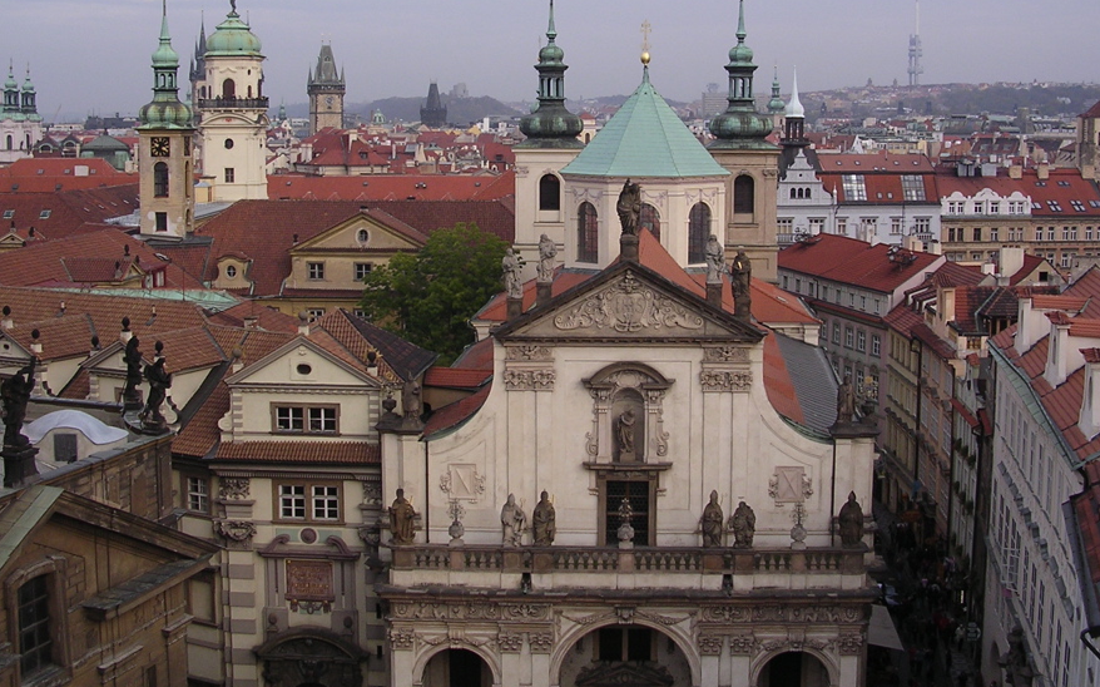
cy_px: 234
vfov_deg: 27.2
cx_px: 581
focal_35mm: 47
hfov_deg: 42.6
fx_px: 1408
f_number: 2.8
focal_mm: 5.8
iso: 100
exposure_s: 1/364
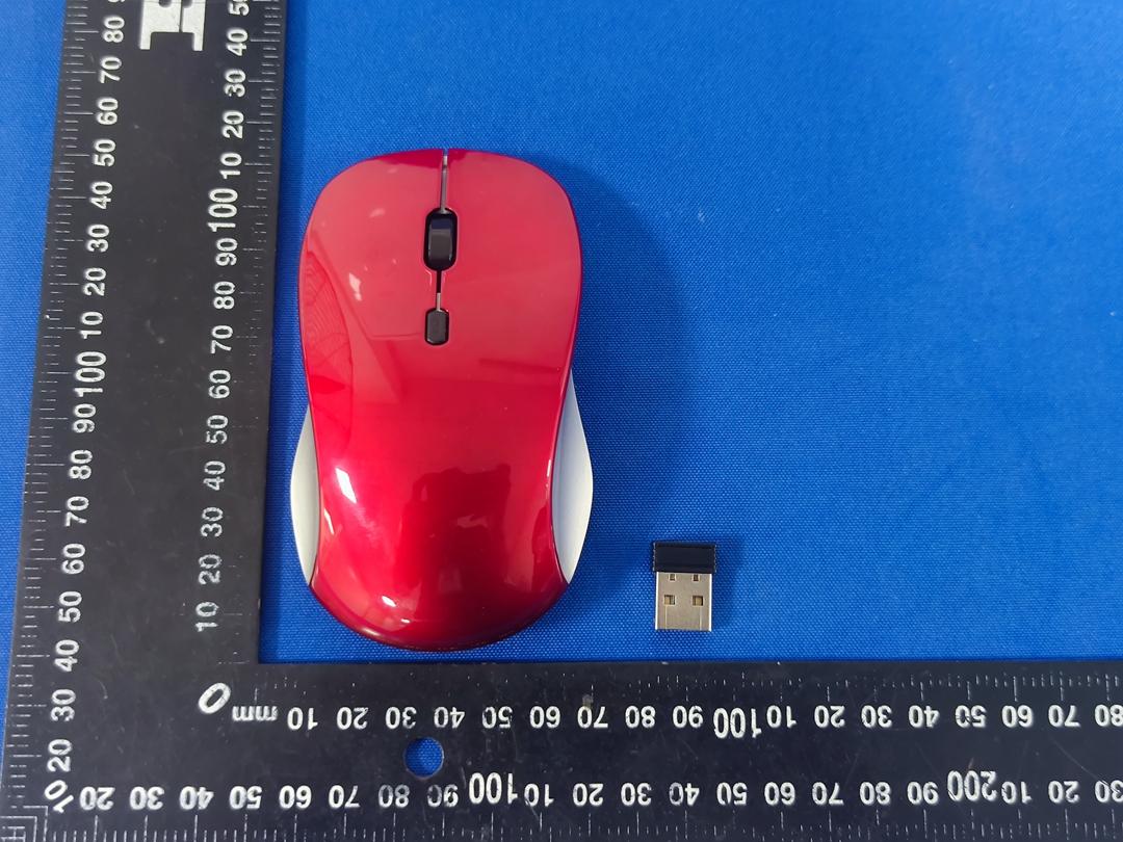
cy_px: 421
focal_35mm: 34
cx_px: 562
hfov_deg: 54.0
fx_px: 1103
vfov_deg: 41.8
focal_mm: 6.78
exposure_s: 1/50
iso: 1198
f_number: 1.85
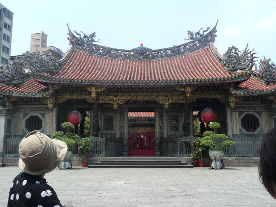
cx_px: 138
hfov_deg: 56.8
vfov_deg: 44.1
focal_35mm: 32
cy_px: 104
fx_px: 255
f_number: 3.5
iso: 100
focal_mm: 5.2
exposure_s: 1/640
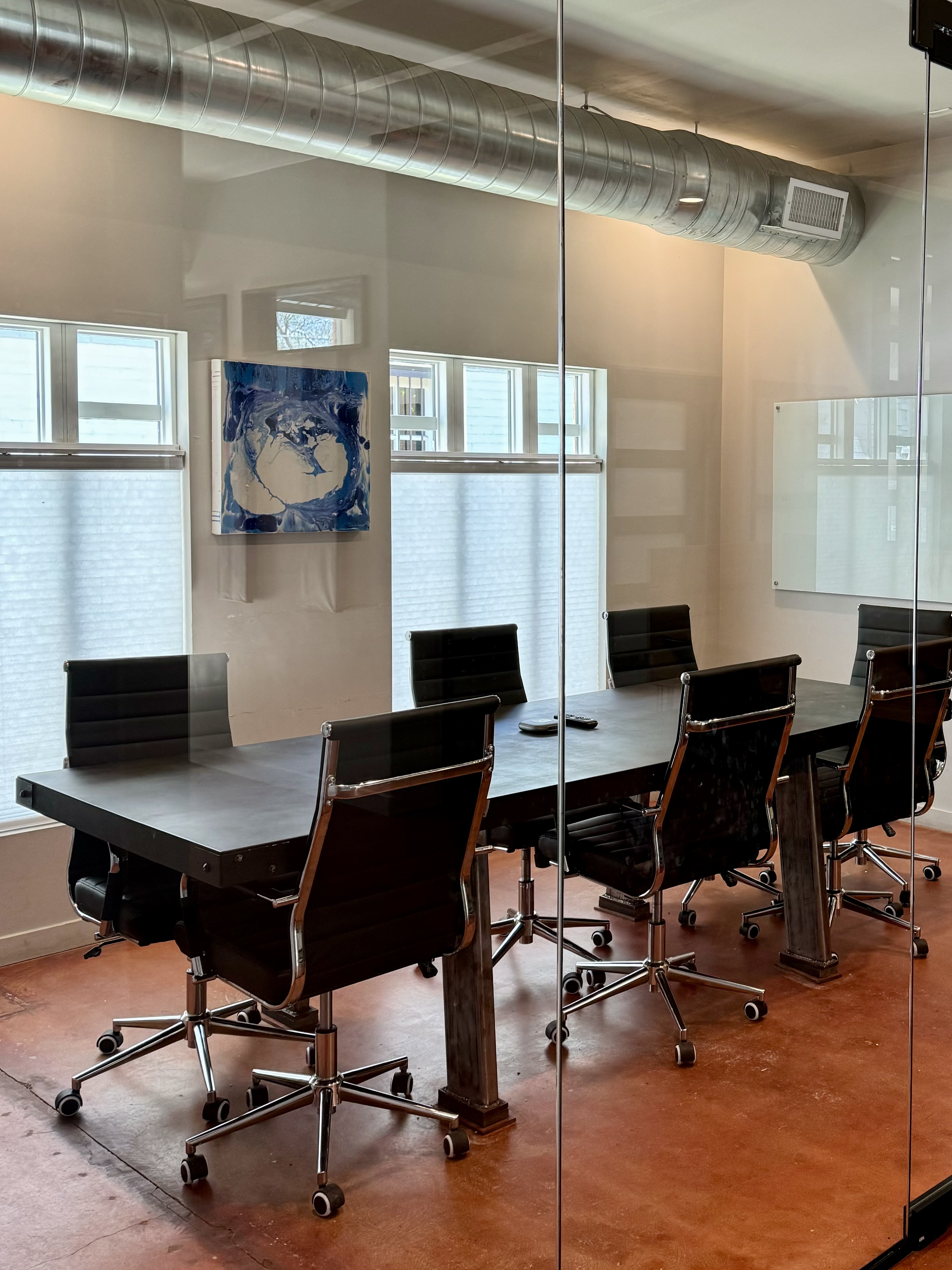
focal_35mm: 37
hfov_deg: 37.9
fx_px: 1357
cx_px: 691
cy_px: 547
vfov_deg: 50.0
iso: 160
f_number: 1.78
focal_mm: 6.76
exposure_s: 1/60
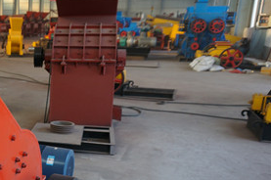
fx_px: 391
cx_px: -21
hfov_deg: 33.7
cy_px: 134
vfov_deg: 25.6
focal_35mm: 52
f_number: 4
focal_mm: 16
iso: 320
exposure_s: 1/60
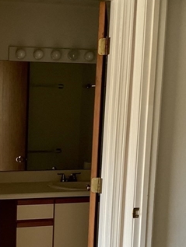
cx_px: 2
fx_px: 501
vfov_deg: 27.3
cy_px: 194
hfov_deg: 20.4
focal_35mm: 70
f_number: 1.8
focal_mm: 3
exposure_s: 1/60
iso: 50
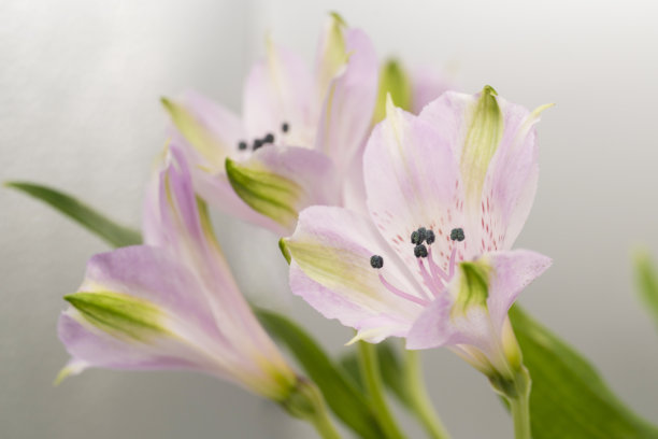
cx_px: 329
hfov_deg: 19.5
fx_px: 1919
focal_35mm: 105
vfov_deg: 13.0
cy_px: 220
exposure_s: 1/160
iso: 200
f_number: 6.3
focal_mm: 105
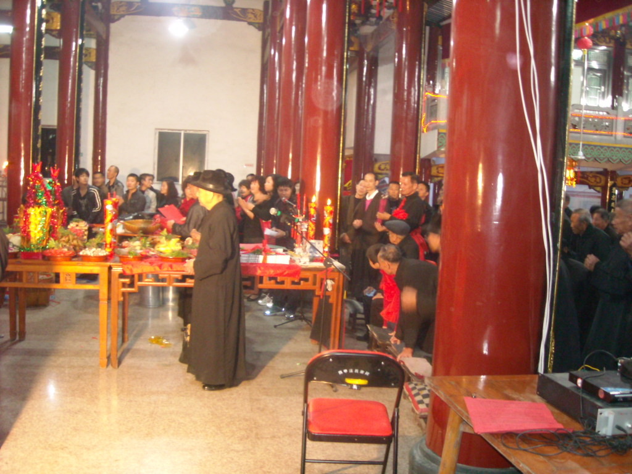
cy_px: 237
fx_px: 639
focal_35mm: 35
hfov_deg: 52.6
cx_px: 316
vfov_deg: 40.7
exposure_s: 1/9
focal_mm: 5.7
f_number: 2.8
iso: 400
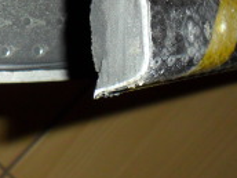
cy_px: -7
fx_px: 705
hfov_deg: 18.0
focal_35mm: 103
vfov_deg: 14.1
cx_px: -61
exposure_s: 1/45
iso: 80
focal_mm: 6.6
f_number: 10.1
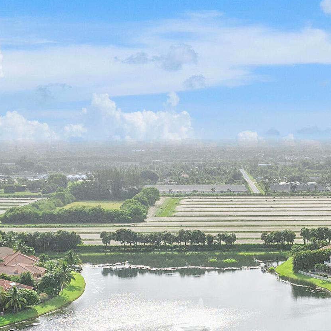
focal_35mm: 74
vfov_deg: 22.4
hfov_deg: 23.2
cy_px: 340
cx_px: 231
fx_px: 801
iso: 210
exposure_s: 1/4000
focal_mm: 12.29
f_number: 2.8
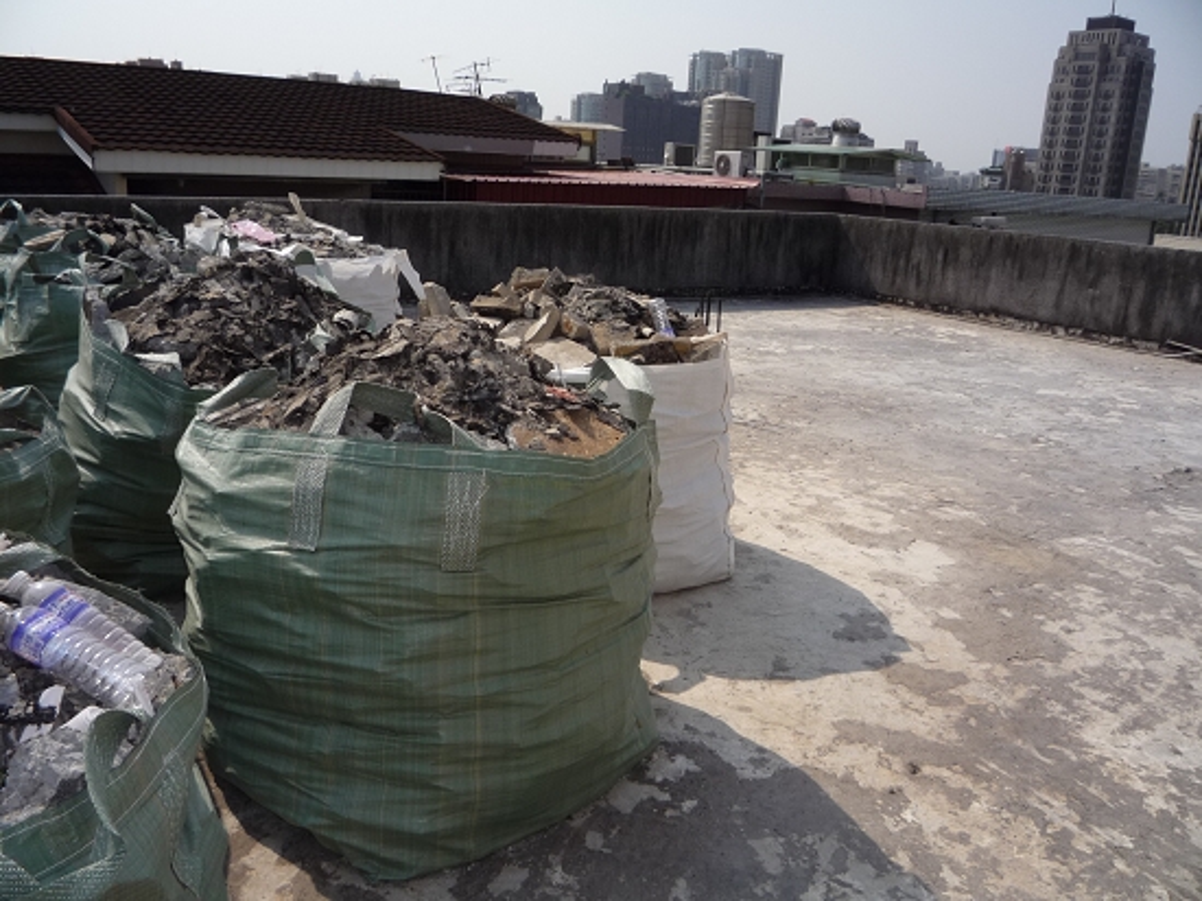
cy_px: 450
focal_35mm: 30
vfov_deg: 46.8
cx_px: 601
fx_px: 1041
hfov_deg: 60.0
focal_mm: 5.2
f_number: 5
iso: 100
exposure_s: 1/400
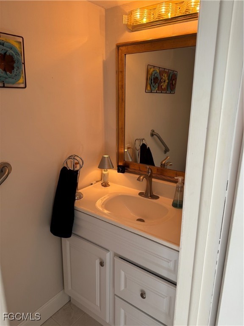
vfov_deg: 71.6
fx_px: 226
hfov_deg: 56.8
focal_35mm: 24
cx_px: 122
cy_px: 163
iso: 125
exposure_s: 1/60
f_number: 1.78
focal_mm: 6.86
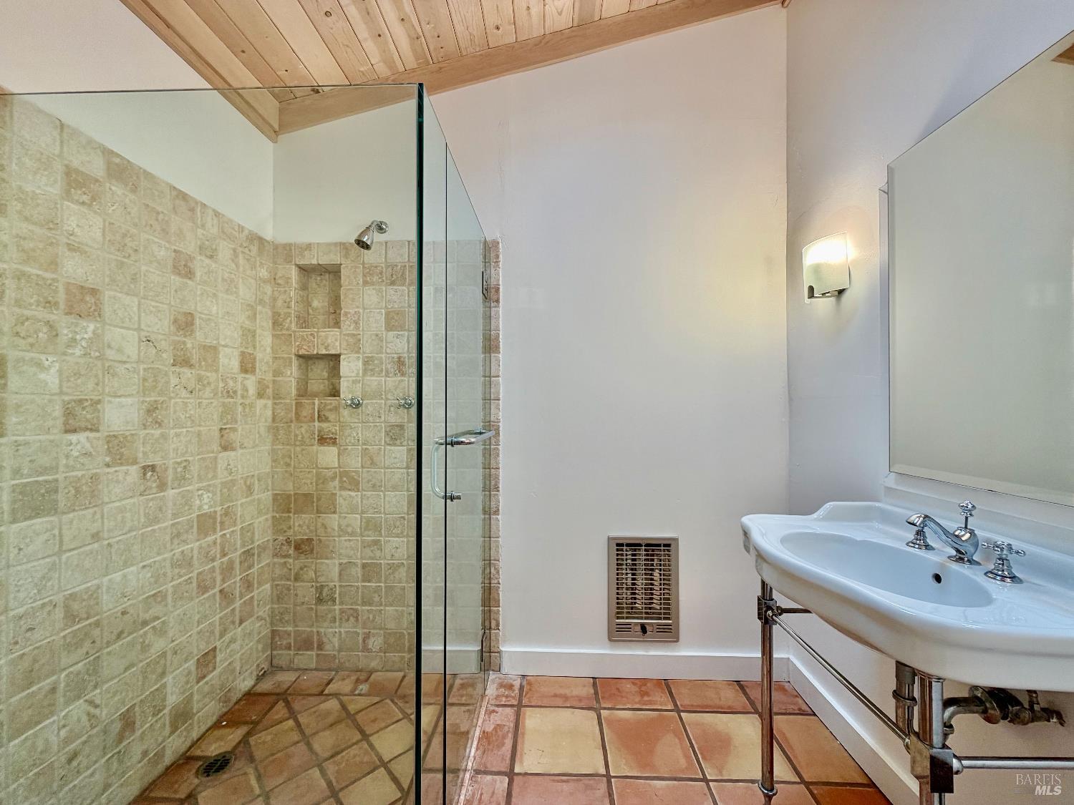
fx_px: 434
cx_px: 537
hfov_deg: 102.1
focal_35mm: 14
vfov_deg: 85.7
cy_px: 402
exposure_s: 1/120
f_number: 2.2
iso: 80
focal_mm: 2.22
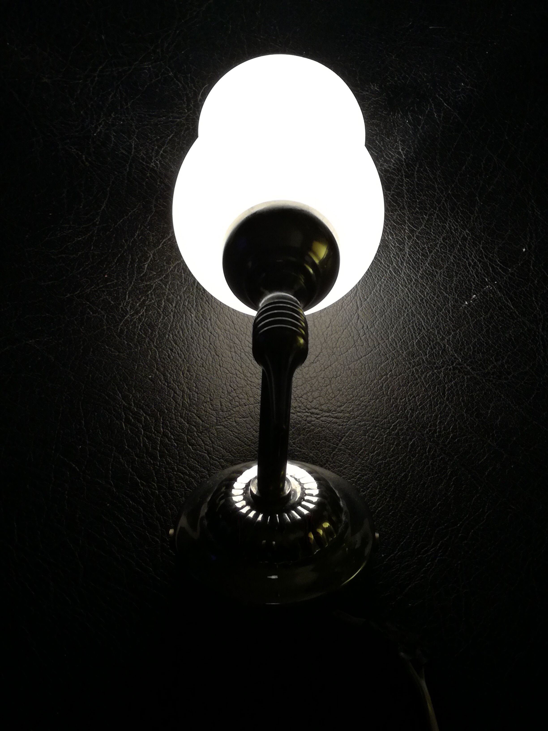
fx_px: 929
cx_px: 274
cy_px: 366
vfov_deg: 42.9
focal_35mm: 44
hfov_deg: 32.9
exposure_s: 1/50
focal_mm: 3.79
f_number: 2
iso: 64
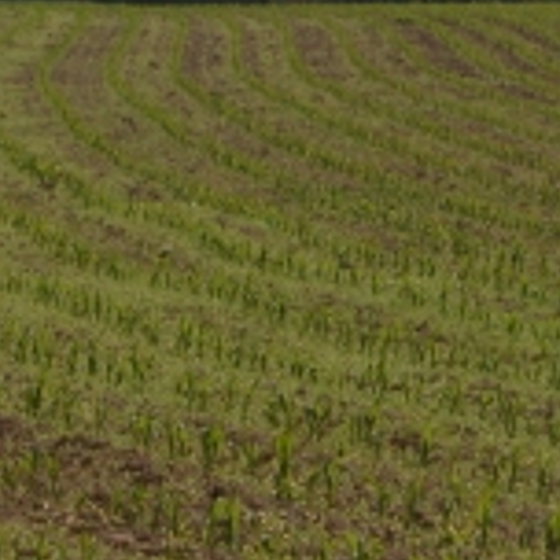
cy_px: -350
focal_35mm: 369
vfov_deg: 4.7
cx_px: 192
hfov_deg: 4.7
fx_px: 6754
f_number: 7.1
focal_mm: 23.7
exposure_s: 1/590
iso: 100
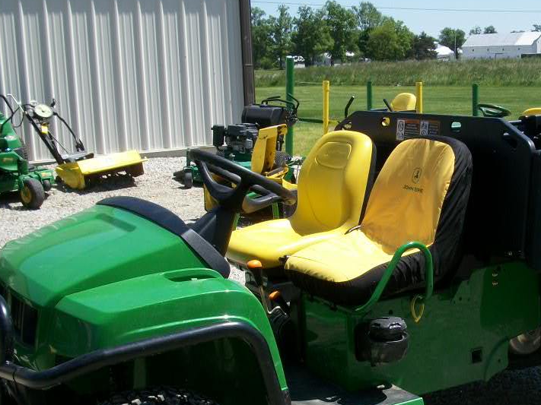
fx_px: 984
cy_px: 318
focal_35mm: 63
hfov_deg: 30.4
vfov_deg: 23.0
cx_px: 383
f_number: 5.6
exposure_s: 1/320
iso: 80
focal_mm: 6.3
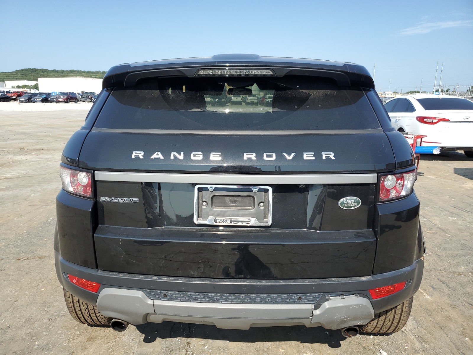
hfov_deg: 67.3
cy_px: 178
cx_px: 236
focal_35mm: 26
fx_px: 355
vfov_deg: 53.1
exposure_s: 1/2000
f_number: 1.5
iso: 50
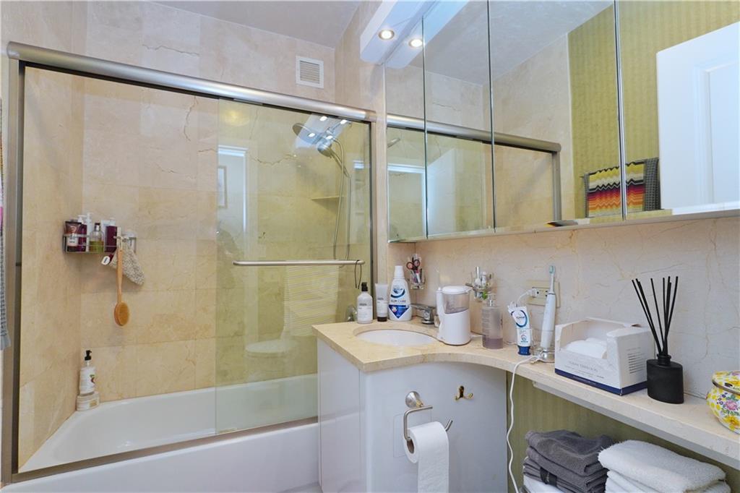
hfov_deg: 95.0
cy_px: 246
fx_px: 339
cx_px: 370
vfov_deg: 72.0
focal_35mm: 16
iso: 800
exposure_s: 1/160
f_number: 4
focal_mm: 11
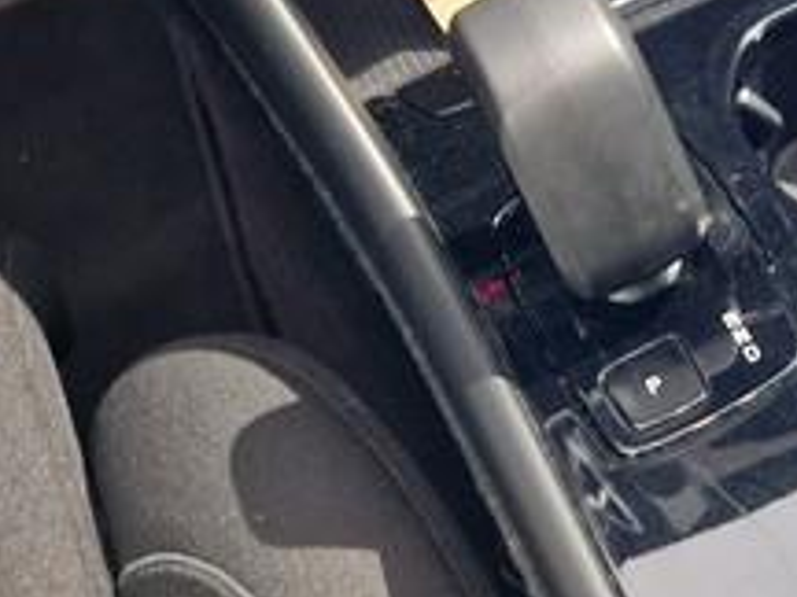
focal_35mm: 68
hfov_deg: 25.8
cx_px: 934
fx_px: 1566
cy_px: 15
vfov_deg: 21.0
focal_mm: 5.4
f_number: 1.8
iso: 640
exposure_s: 1/25
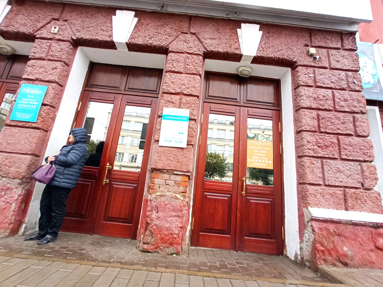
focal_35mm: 15
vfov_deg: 81.8
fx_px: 166
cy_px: 144
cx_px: 192
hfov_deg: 98.2
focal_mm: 1.65
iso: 128
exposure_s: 1/101
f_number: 2.2
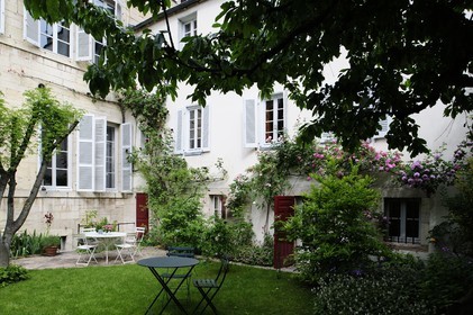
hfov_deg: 73.8
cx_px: 236
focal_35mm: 24
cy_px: 158
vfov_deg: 53.1
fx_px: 315
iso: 200
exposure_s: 1/160
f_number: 8
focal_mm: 24
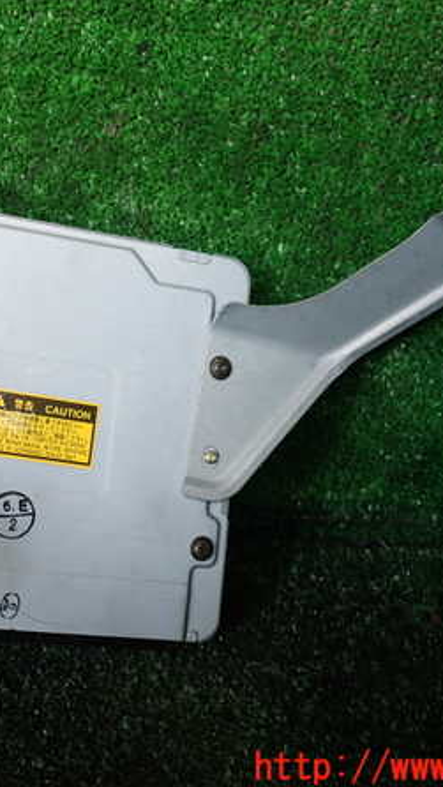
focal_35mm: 44
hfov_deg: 26.8
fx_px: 918
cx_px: 124
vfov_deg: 46.4
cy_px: 394
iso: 125
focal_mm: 5.4
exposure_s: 1/60
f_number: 2.3
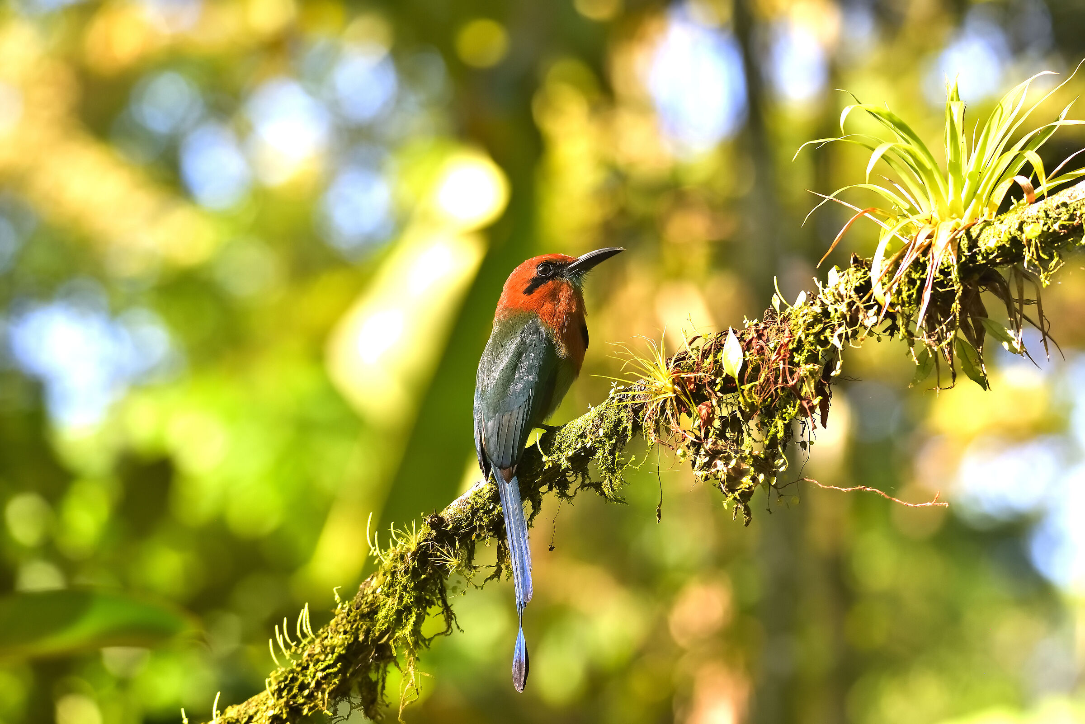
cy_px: 362
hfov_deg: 8.2
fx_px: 7537
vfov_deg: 5.5
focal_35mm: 250
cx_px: 542
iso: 900
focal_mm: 250
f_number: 6.3
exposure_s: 1/400
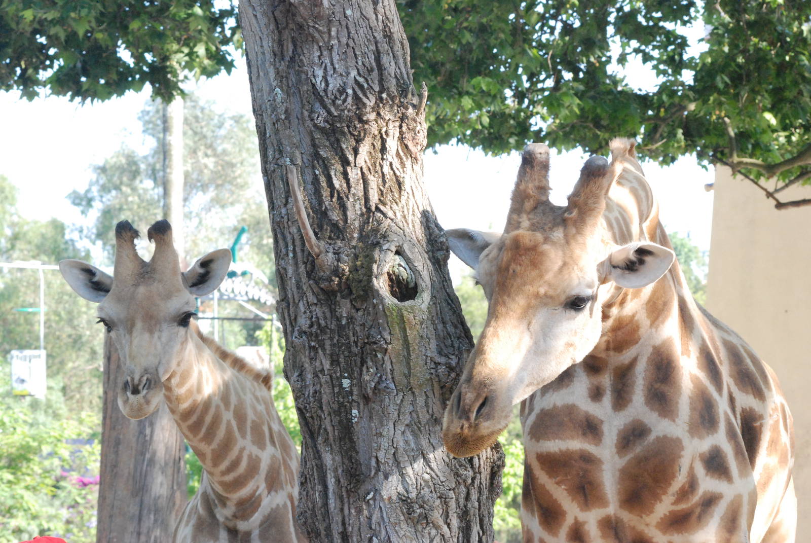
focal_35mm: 165
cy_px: 272
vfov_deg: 8.3
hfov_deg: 12.4
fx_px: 3721
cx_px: 406
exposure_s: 1/160
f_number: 14
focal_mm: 110
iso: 1600
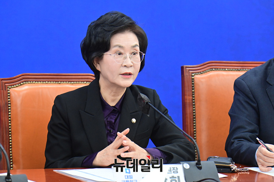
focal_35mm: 220
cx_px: 137
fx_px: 1671
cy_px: 91
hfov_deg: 9.4
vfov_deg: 6.2
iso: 5000
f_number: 5.6
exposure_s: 1/320
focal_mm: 220
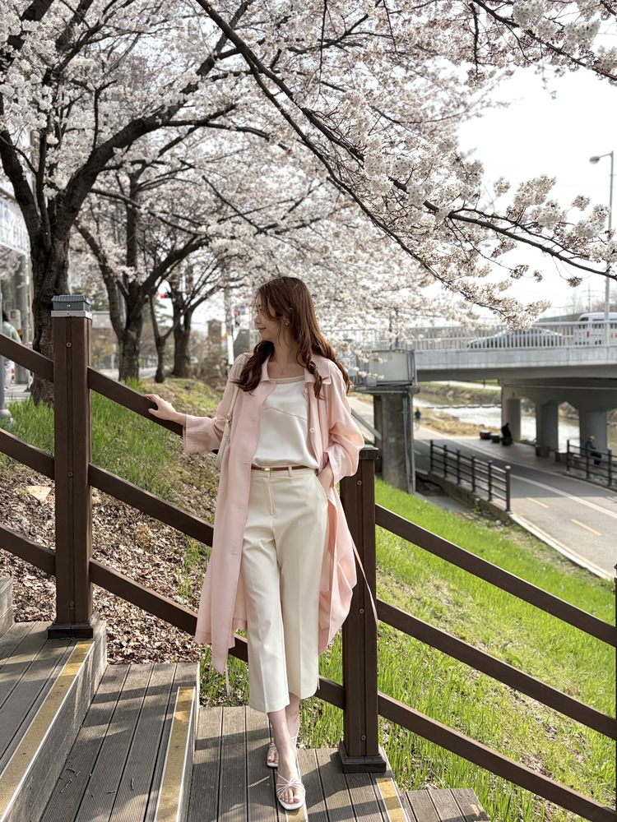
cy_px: 411
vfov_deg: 67.3
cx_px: 308
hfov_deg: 53.1
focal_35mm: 26
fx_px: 618
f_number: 1.6
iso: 64
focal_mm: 5.96
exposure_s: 1/3448
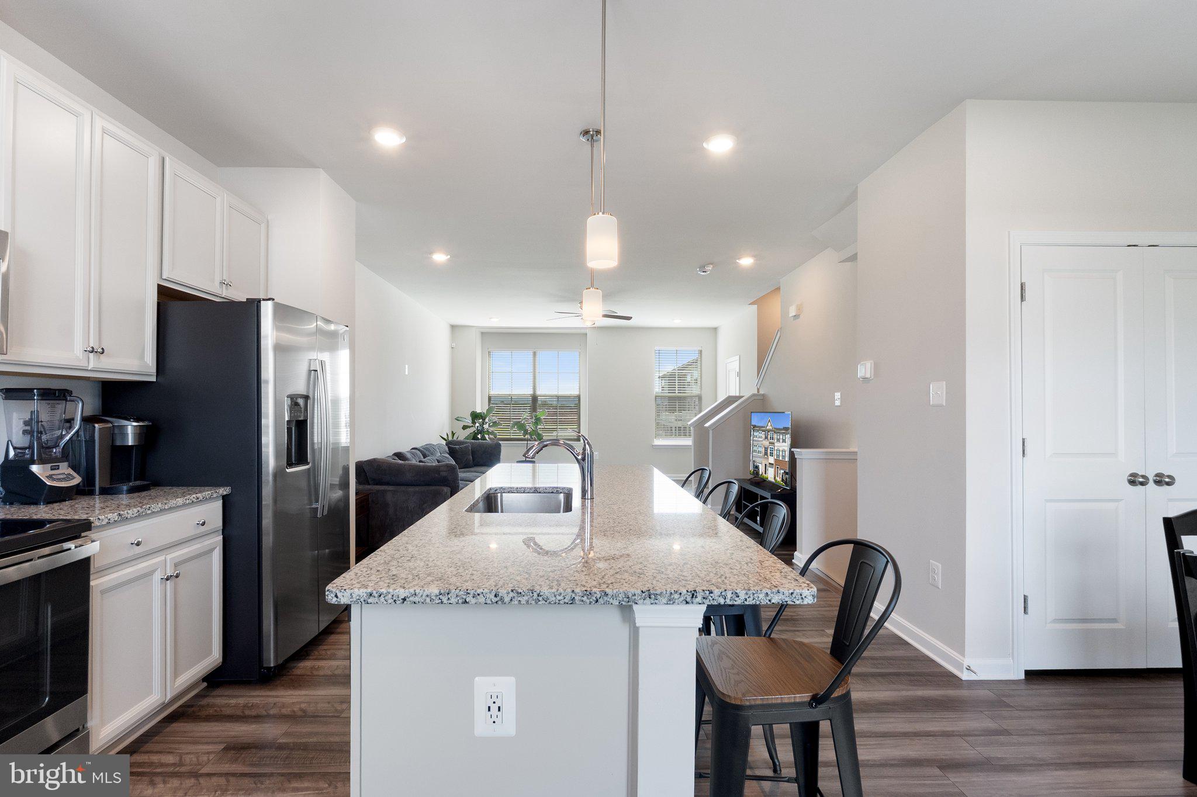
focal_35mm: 17
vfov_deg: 70.4
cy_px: 398
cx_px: 598
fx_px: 565
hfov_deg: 93.3
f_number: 10
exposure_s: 1/8
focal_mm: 11.5
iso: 400
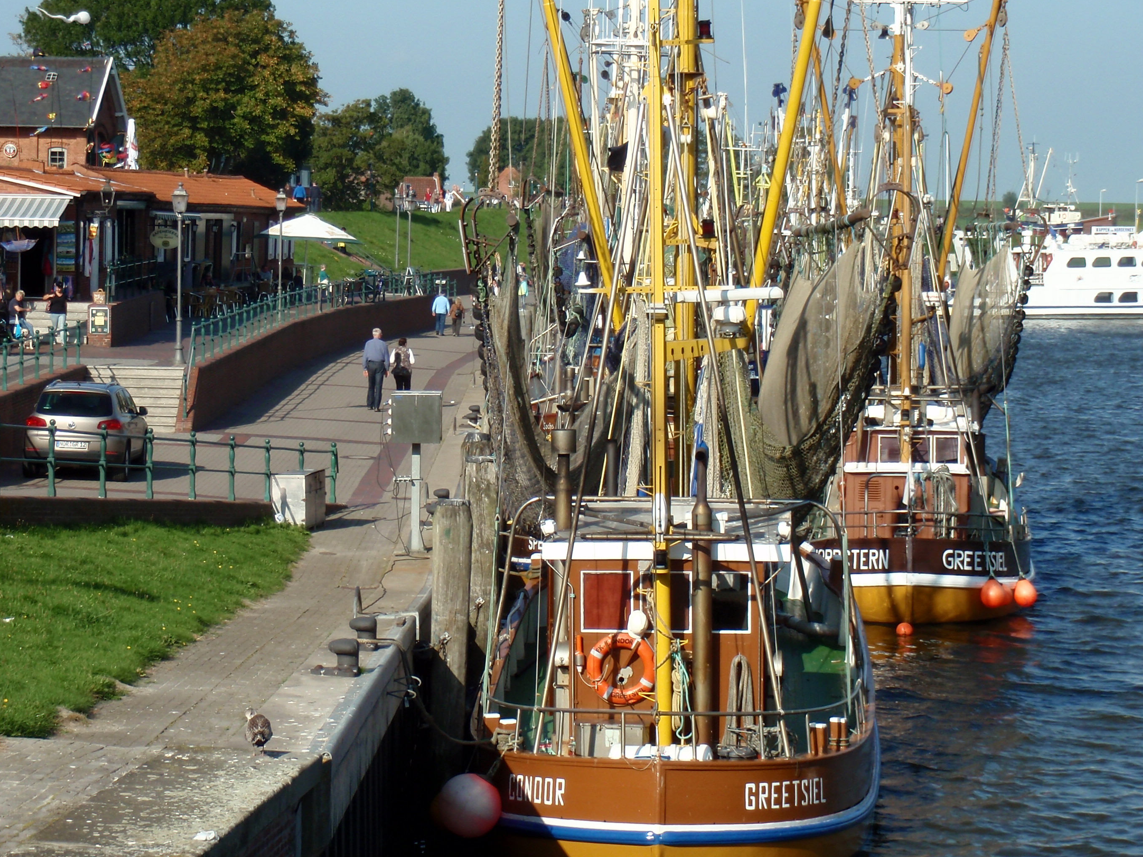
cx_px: 488
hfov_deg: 19.3
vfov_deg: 14.5
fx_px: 3368
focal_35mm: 102
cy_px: 402
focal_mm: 12.5
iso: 64
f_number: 4.9
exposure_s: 1/400
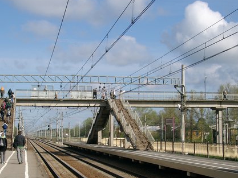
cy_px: 120
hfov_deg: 27.0
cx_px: 107
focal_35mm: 72
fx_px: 495
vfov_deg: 20.4
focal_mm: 10.4
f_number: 4
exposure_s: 1/867
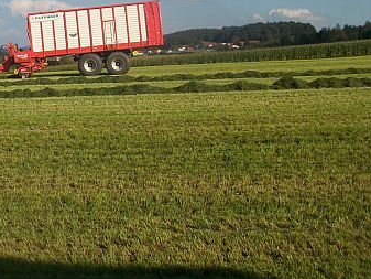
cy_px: 36
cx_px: -32
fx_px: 740
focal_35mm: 69
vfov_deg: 20.9
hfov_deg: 26.1
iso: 80
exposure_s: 1/194
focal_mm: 5.7
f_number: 8.8
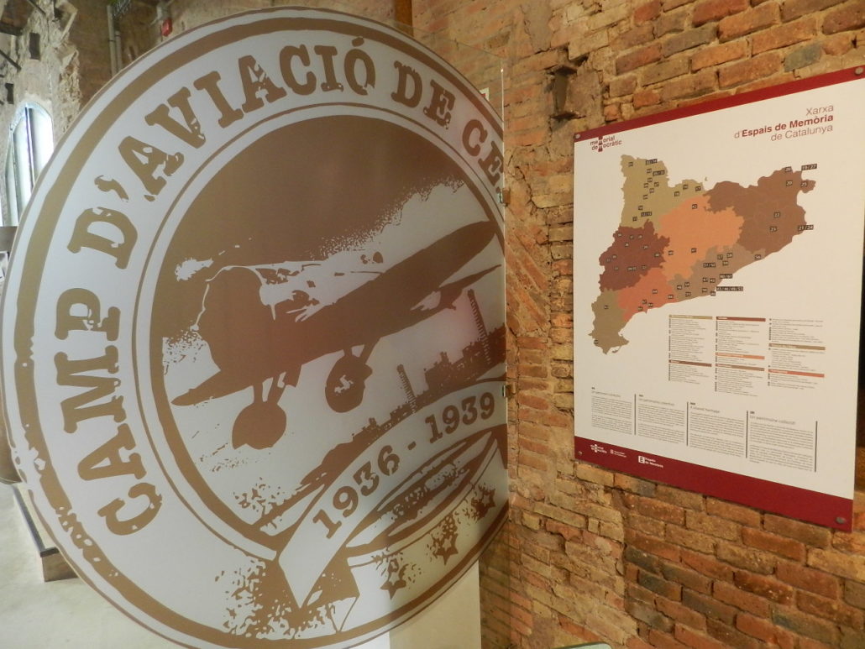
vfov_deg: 58.9
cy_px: 324
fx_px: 575
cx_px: 432
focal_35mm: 23
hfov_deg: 73.9
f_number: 3.4
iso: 400
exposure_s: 1/30
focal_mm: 4
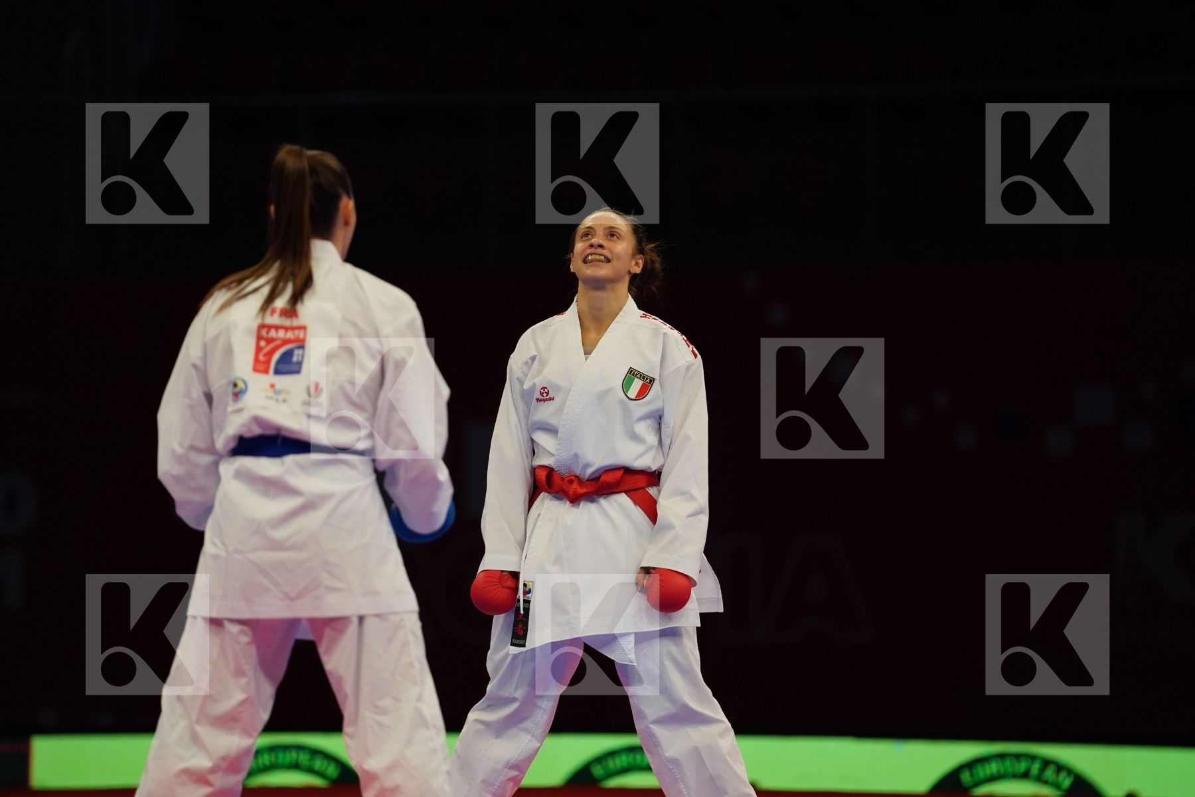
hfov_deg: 10.3
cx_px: 598
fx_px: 6638
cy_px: 398
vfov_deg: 6.9
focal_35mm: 200
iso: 1600
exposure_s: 1/1000
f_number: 2.8
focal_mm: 200
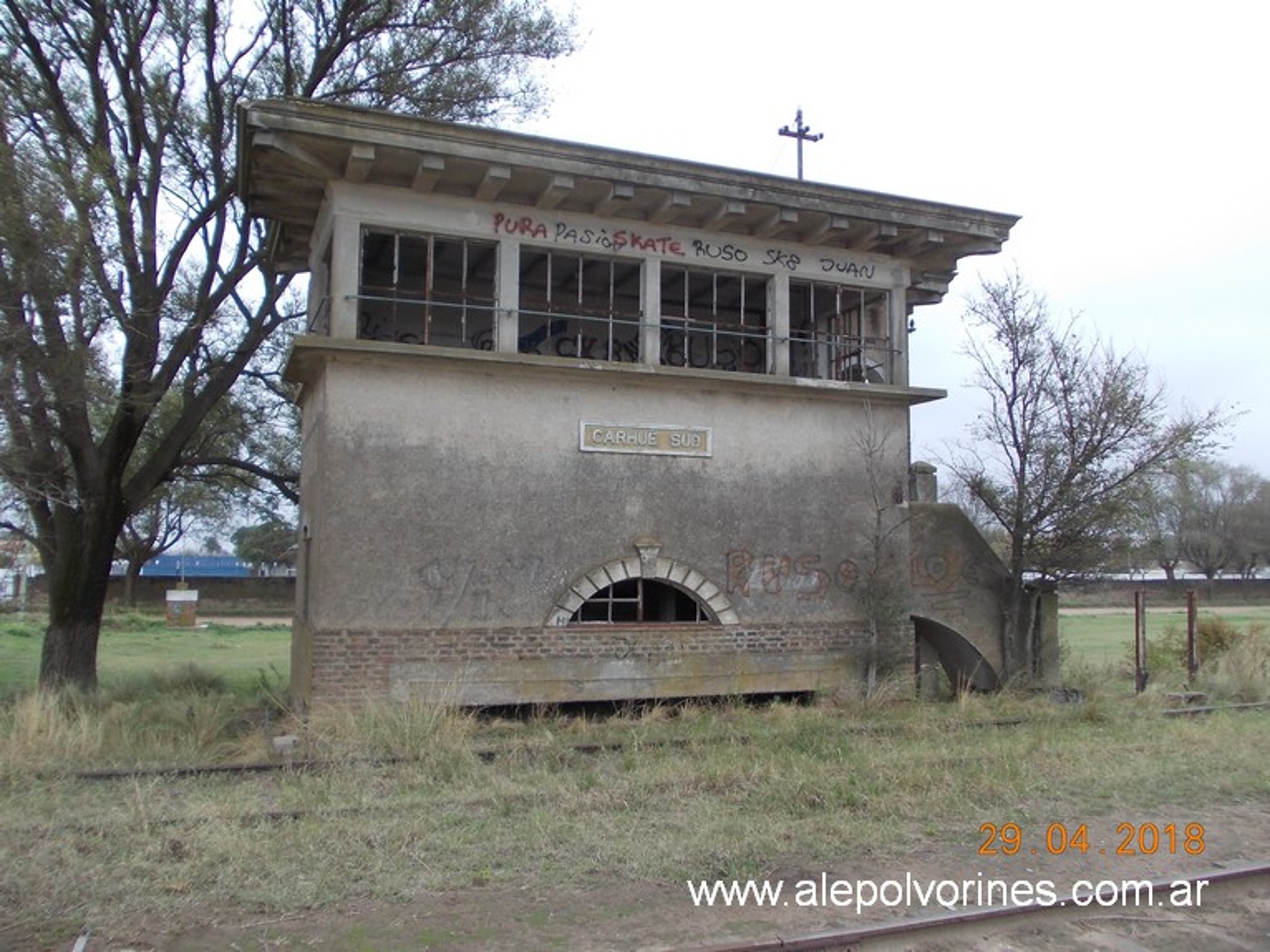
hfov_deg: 63.5
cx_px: 635
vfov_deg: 49.7
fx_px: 1027
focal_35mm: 28
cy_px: 476
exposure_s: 1/200
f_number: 2.7
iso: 80
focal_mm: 4
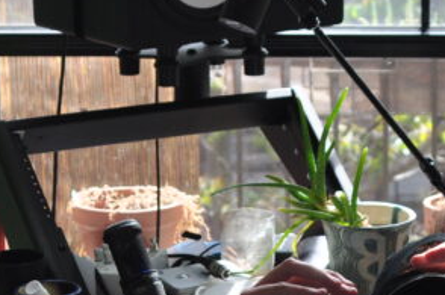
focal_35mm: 183
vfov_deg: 7.4
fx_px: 2255
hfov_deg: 11.2
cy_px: 336
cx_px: 381
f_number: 10
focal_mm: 35
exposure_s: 1/200
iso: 400
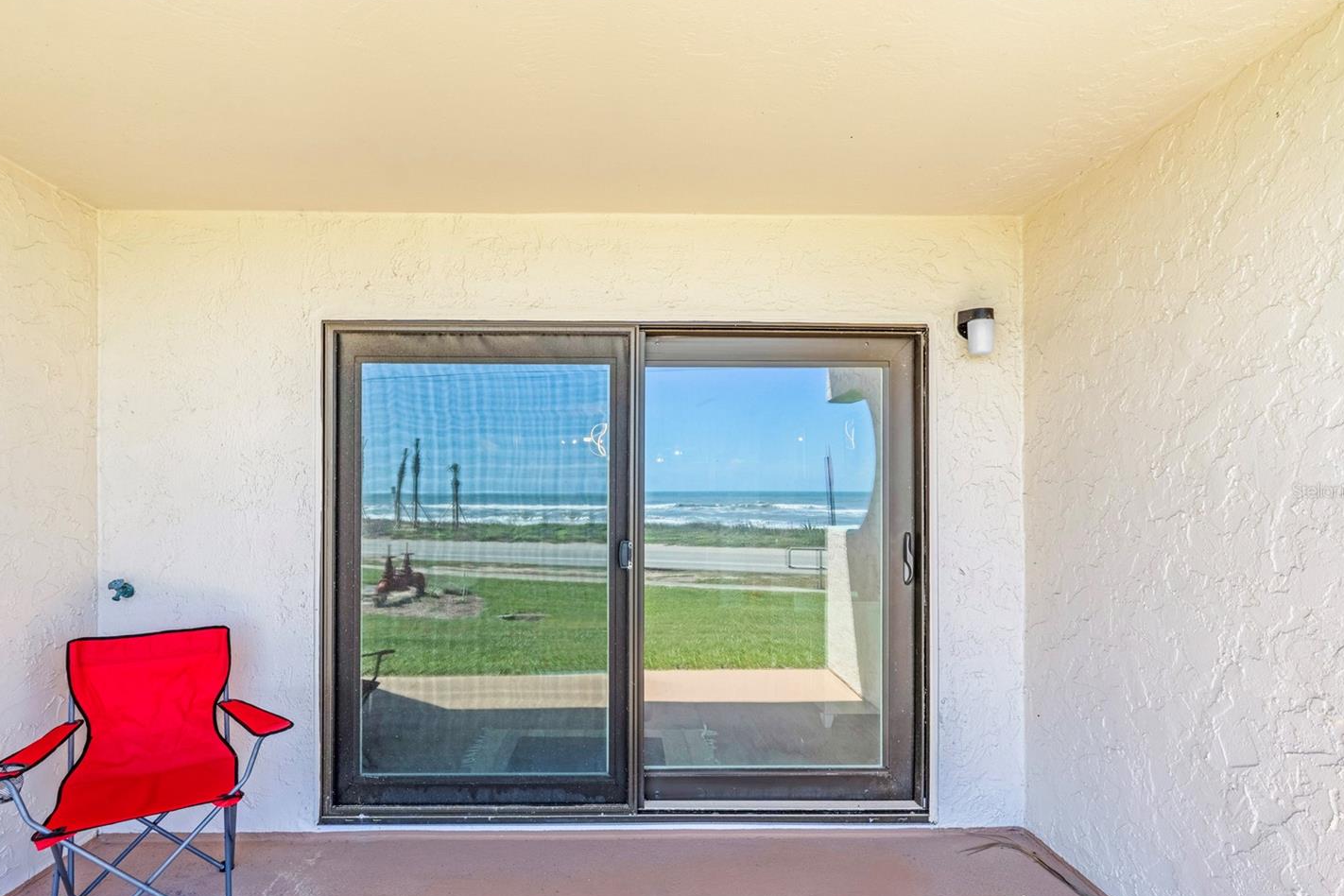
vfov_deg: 65.6
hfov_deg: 88.1
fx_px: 693
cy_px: 491
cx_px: 620
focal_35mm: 19
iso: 250
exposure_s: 1/2500
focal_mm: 11
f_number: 9
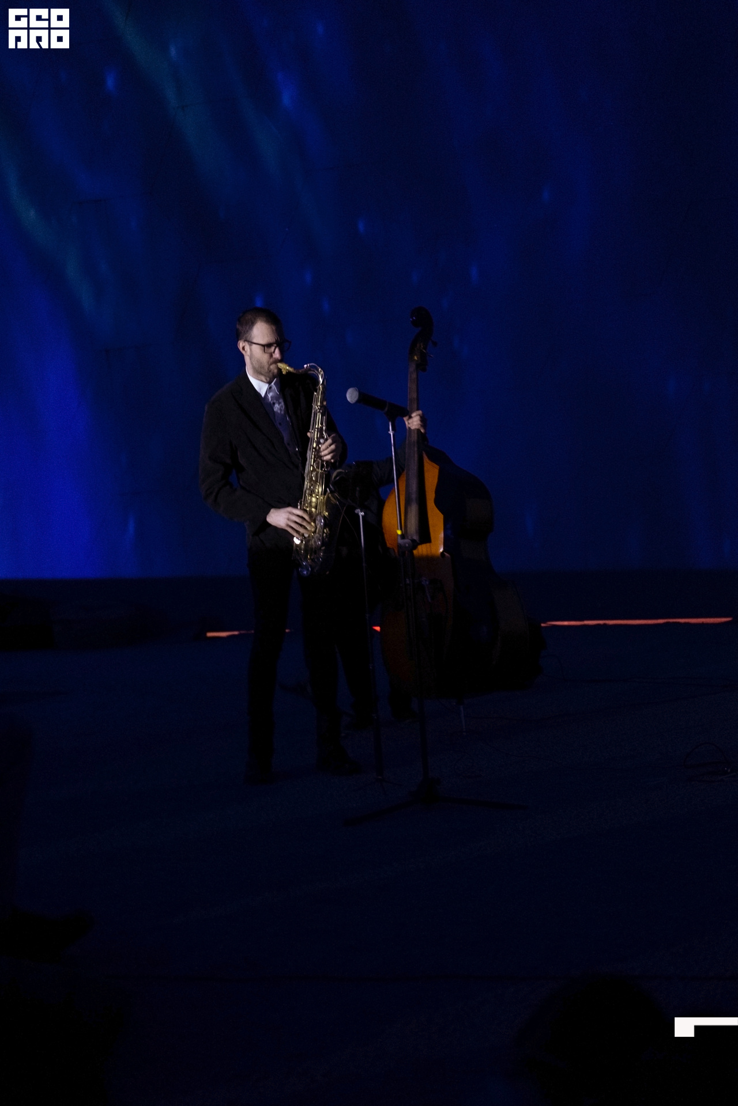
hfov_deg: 25.5
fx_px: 1630
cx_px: 369
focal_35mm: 53
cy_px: 553
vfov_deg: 37.5
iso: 6400
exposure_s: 1/50
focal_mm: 35
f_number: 2
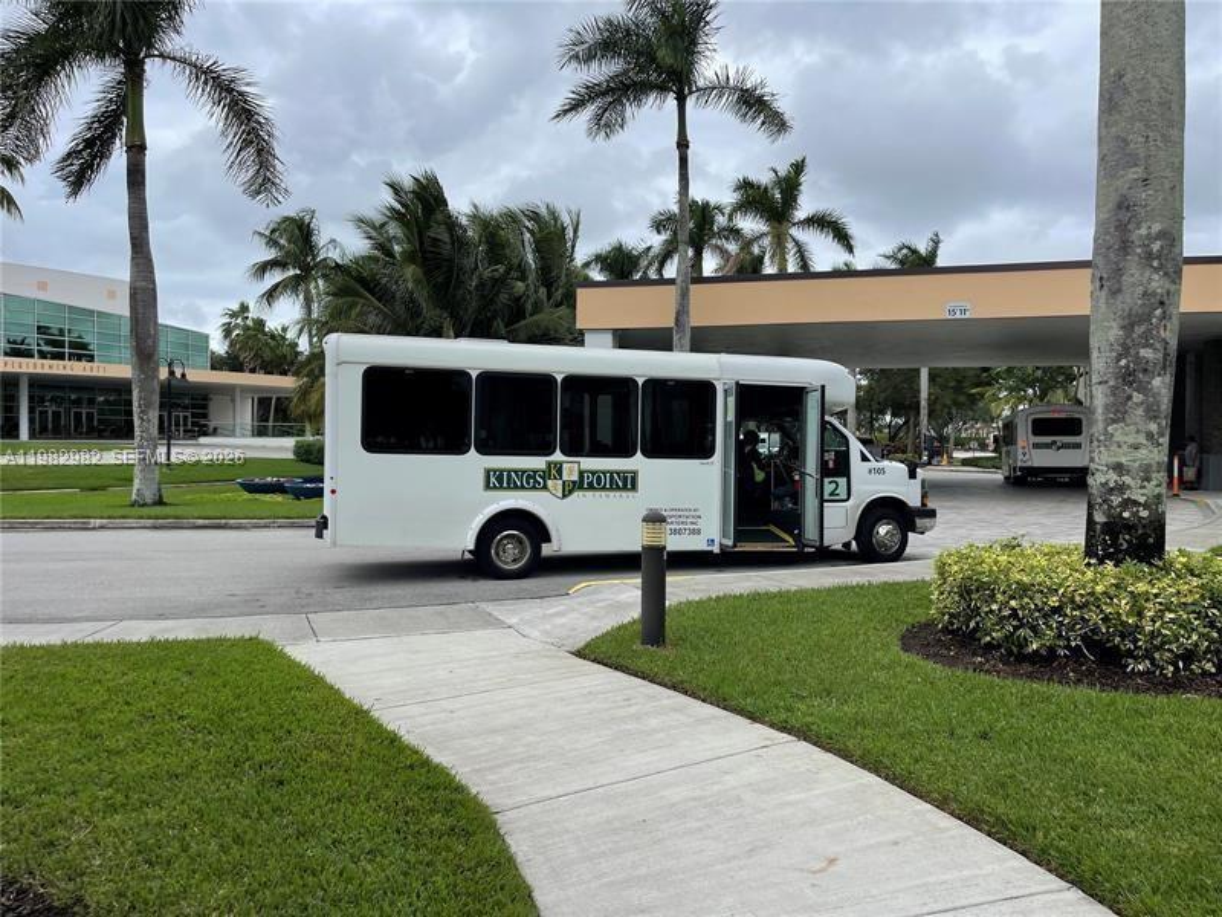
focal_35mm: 26
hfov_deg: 67.3
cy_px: 458
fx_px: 918
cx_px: 611
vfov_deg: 53.1
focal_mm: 5.1
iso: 32
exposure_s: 1/2012
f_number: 1.6
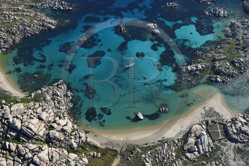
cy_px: 83
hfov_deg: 48.5
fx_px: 276
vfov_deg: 33.3
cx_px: 124
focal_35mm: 40
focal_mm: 40
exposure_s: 1/800
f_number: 8
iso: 320
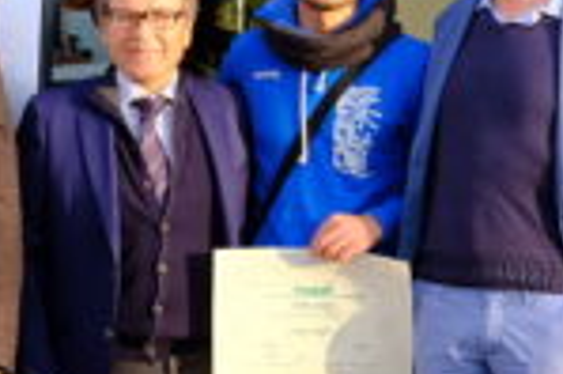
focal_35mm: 137
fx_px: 2140
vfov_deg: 10.0
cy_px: 225
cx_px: 487
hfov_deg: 14.9
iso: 400
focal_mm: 20.1
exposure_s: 1/250
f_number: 4.5
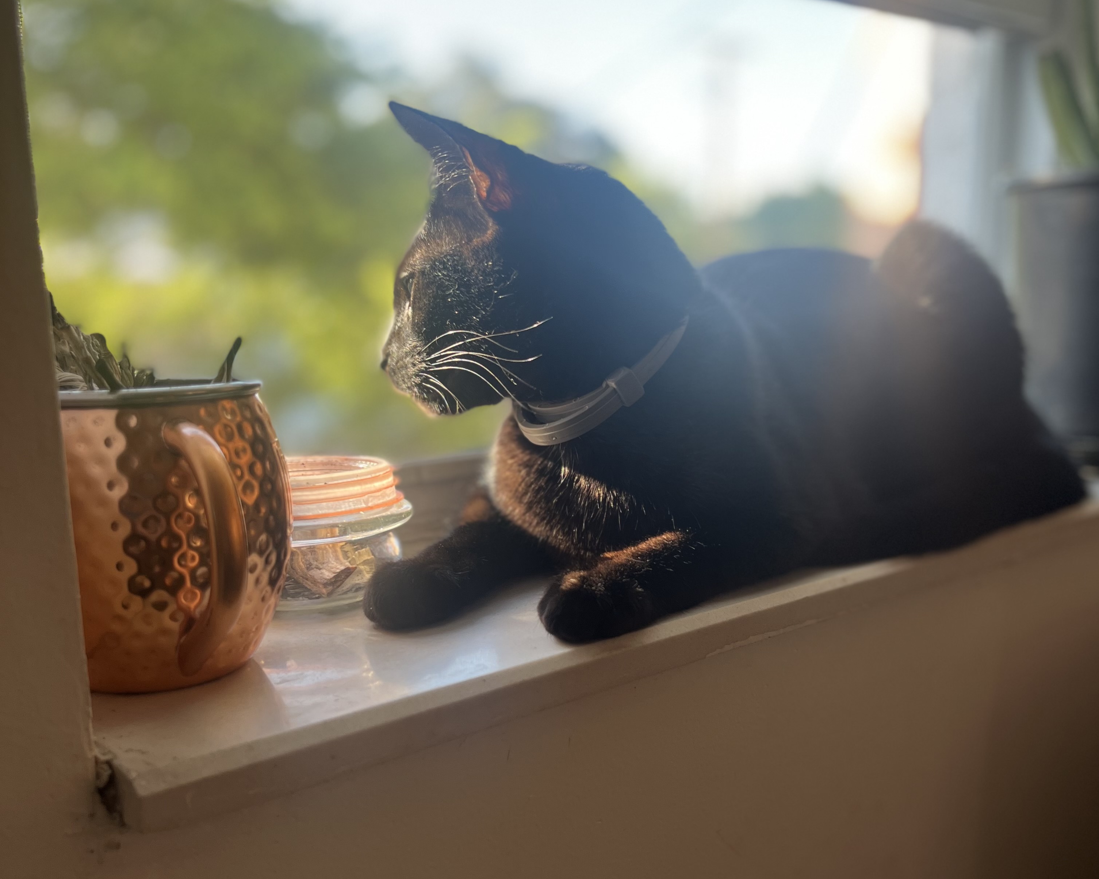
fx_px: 1106
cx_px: 551
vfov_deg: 43.2
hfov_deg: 52.8
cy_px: 507
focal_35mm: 34
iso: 40
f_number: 1.6
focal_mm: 5.1
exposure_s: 1/122
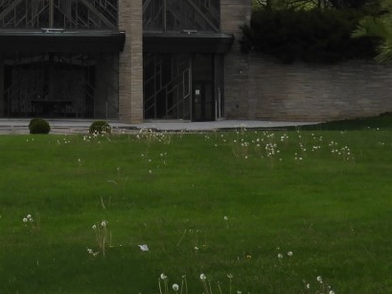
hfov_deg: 13.7
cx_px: -51
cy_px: -137
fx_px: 1595
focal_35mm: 141
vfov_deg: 10.2
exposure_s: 1/1250
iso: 100
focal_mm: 7.2
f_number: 3.8
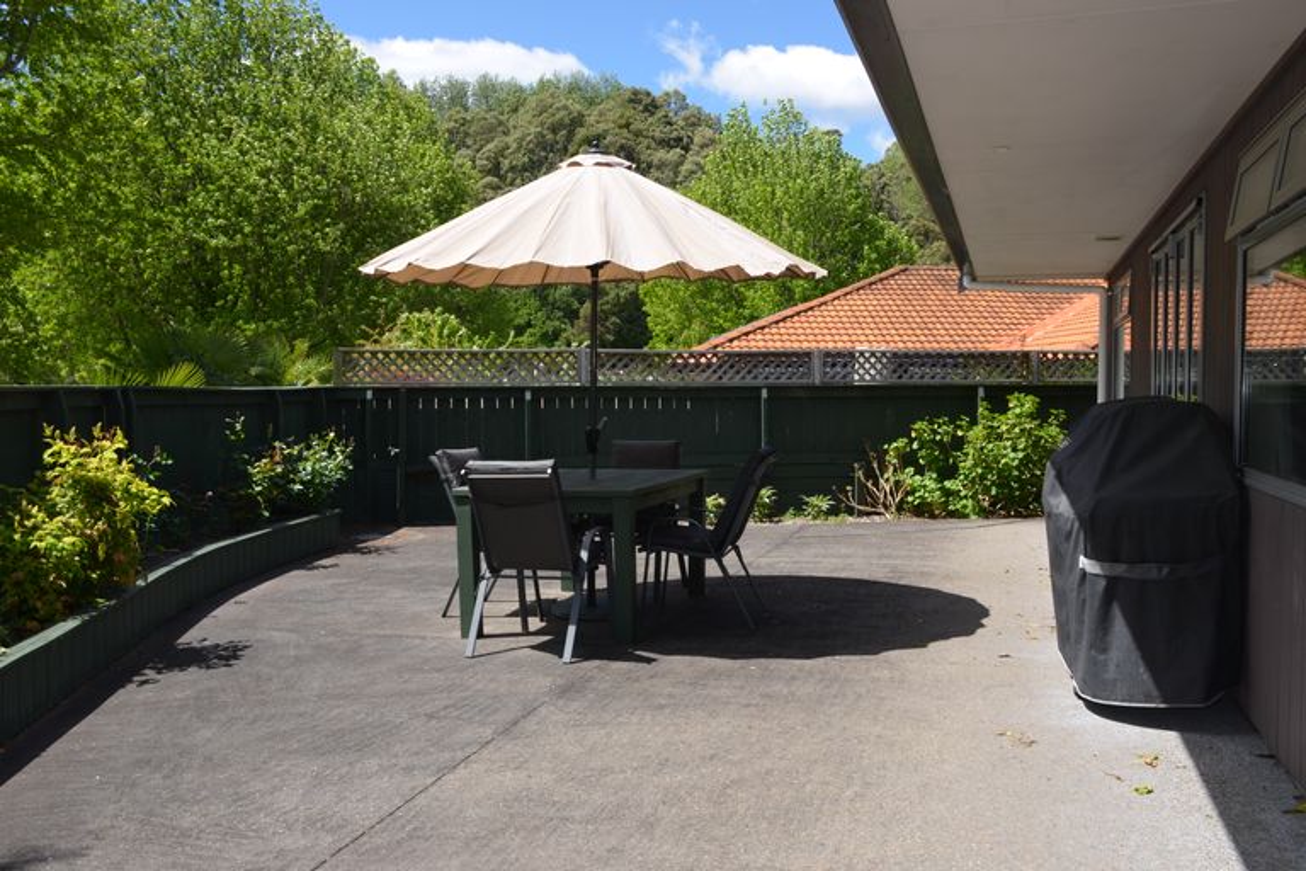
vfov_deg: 40.0
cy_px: 436
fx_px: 1197
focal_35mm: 33
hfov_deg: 57.2
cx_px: 653
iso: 100
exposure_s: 1/200
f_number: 9
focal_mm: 22
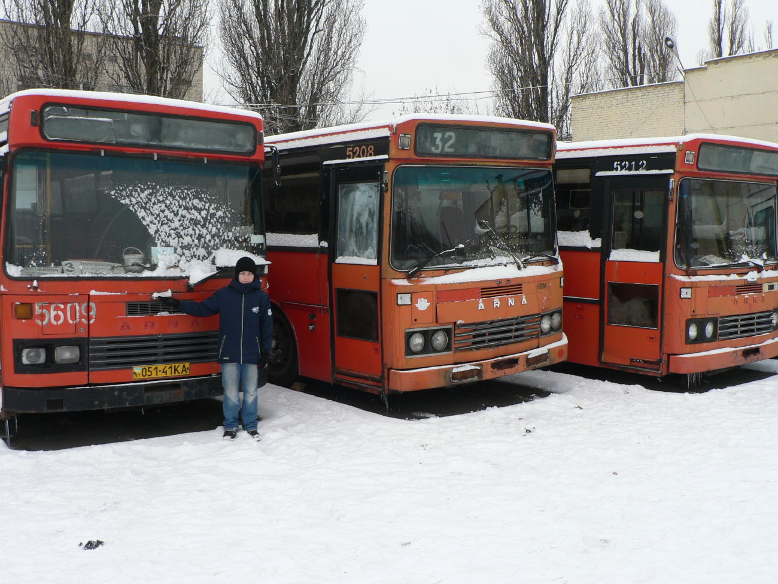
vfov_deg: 39.7
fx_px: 809
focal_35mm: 36
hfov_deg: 51.4
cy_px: 292
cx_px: 389
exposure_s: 1/200
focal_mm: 6
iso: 80
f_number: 4
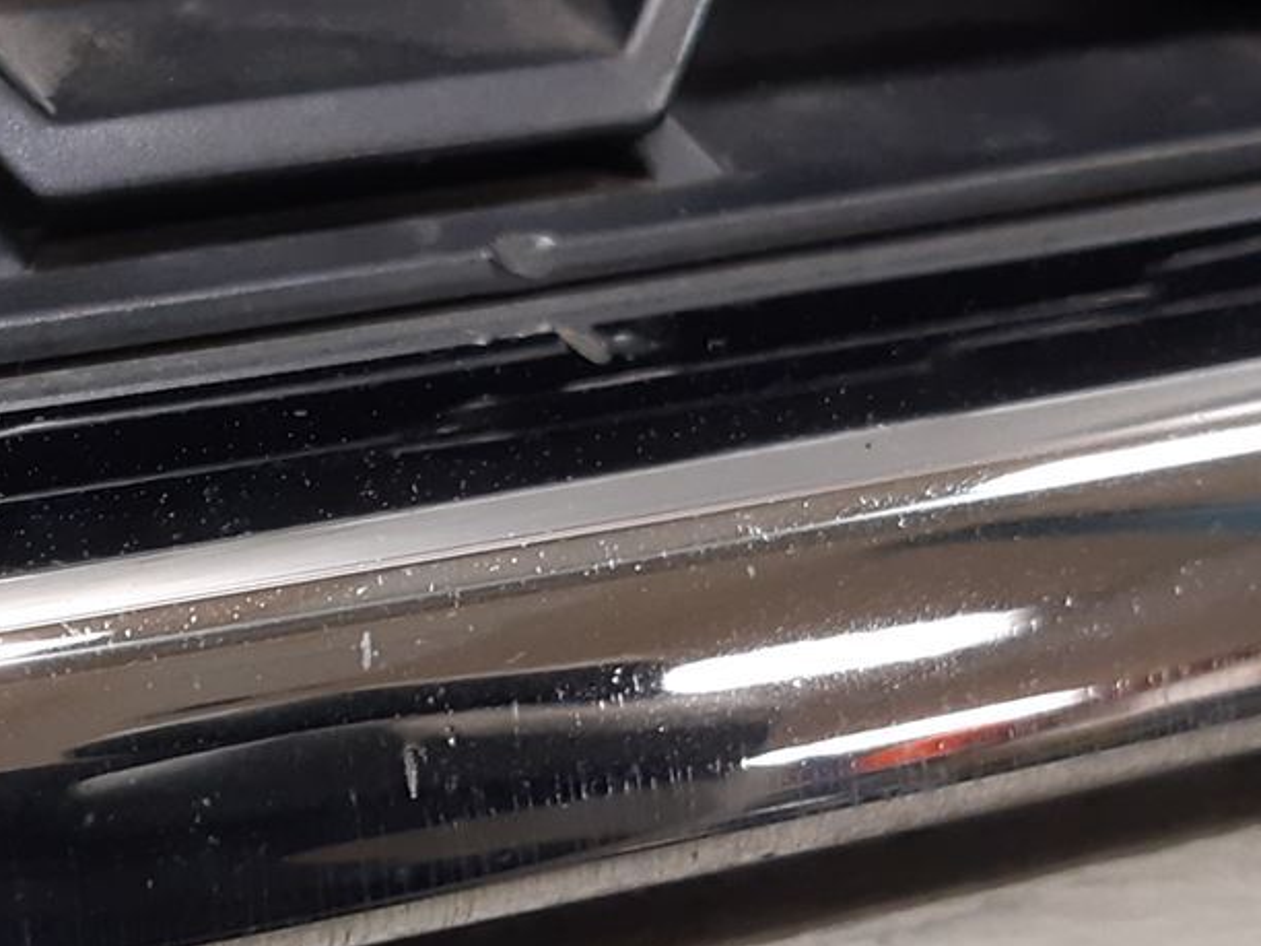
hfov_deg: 21.8
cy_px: 690
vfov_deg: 16.9
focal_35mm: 87
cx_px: 58
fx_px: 3169
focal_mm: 3.93
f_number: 1.7
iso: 160
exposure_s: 1/50
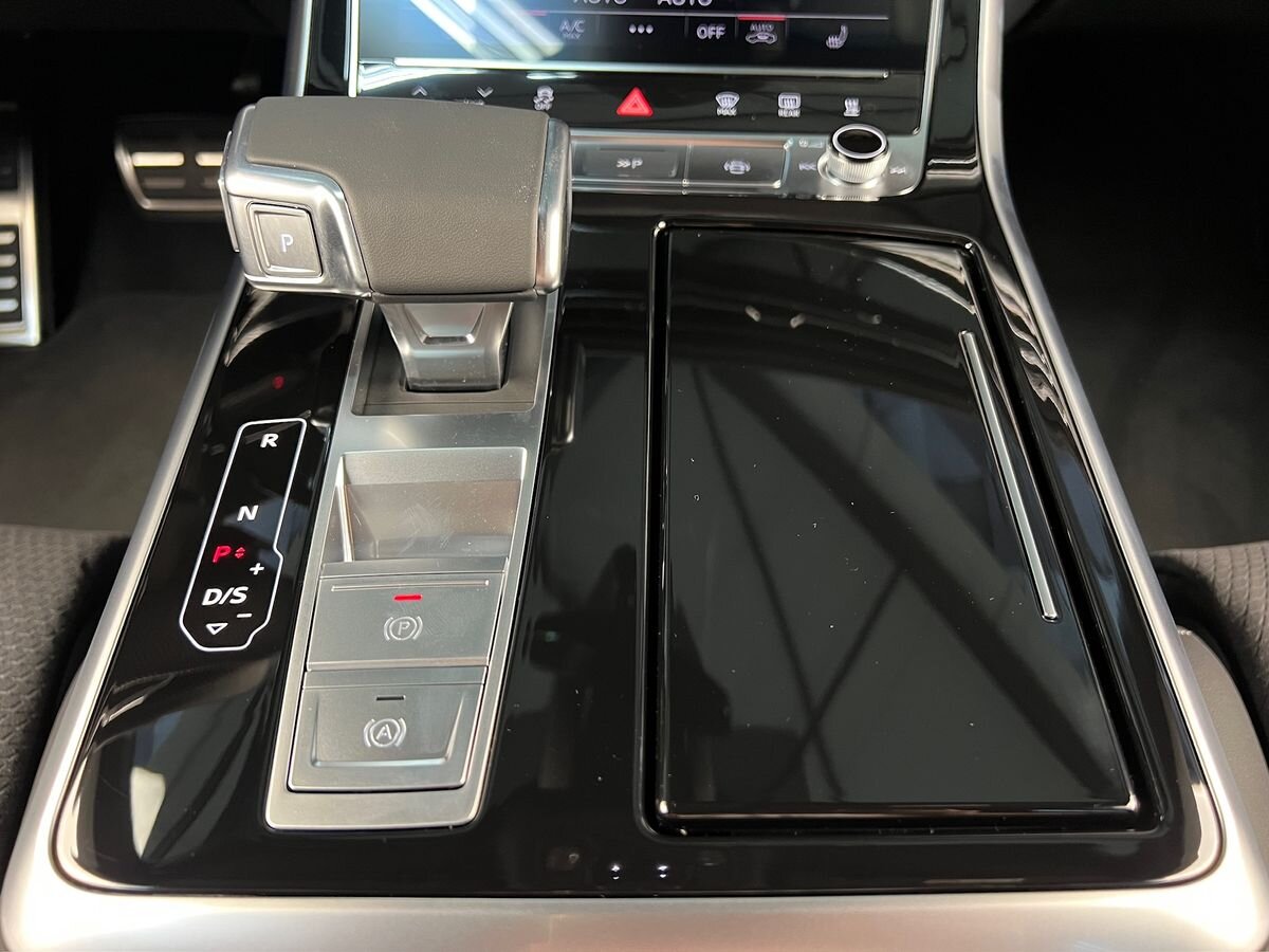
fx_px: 953
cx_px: 634
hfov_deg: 67.3
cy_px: 476
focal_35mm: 26
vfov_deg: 53.1
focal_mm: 5.7
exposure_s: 1/44
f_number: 1.5
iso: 500
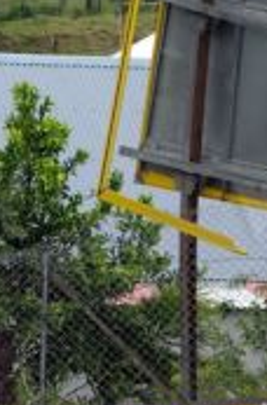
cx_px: 449
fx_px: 4676
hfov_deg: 3.3
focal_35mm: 417
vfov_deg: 5.0
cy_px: 265
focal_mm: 80
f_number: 11
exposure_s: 1/80
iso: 1000
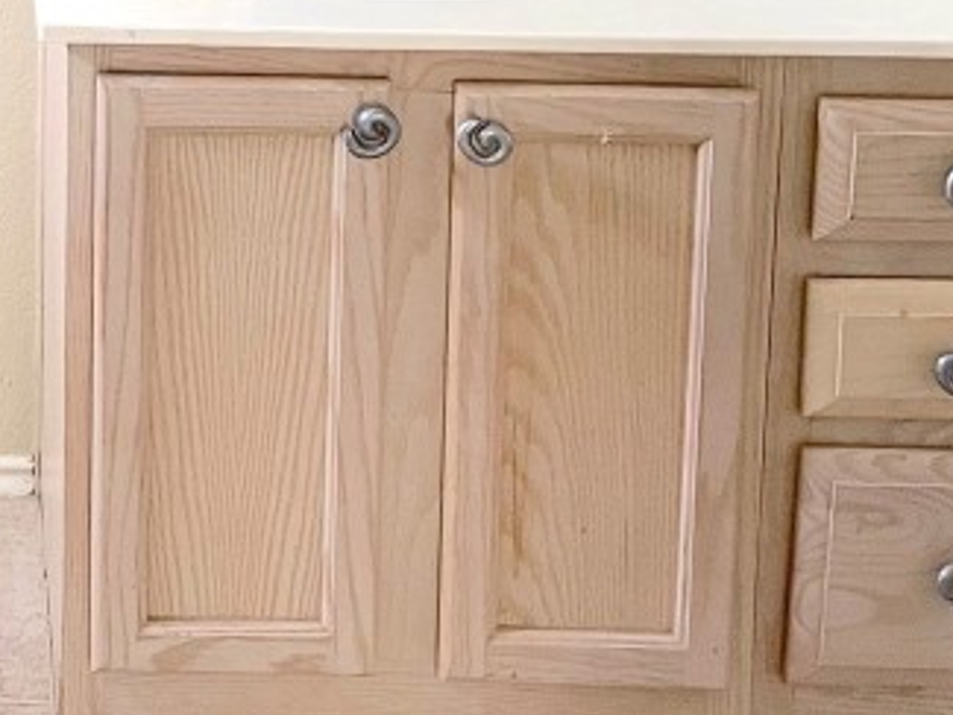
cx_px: -176
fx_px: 2258
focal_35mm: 82
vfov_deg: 16.3
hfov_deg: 22.1
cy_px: -396
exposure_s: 1/68
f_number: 1.6
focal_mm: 4.2
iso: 125
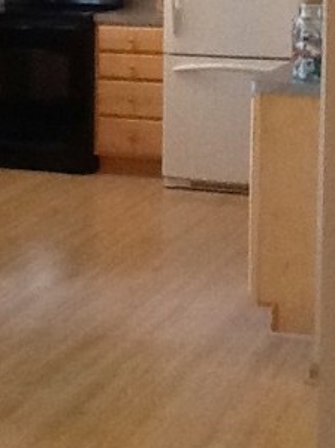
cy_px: 36
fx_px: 1459
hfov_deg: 12.7
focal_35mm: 113
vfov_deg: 17.2
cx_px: -76
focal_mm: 2.03
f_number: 2.4
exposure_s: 1/33
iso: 200
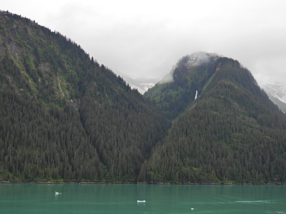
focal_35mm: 50
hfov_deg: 38.2
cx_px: 143
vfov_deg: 29.1
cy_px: 107
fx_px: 413
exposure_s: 1/320
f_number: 3.5
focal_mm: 8.9
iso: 100
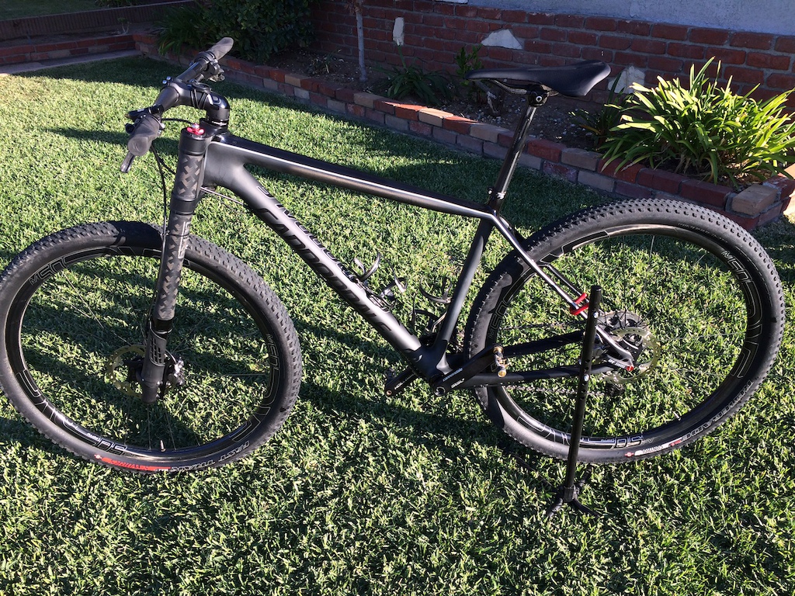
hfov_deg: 61.7
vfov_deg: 48.2
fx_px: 666
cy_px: 298
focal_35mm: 29
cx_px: 398
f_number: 2.2
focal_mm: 4.15
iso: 32
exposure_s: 1/461
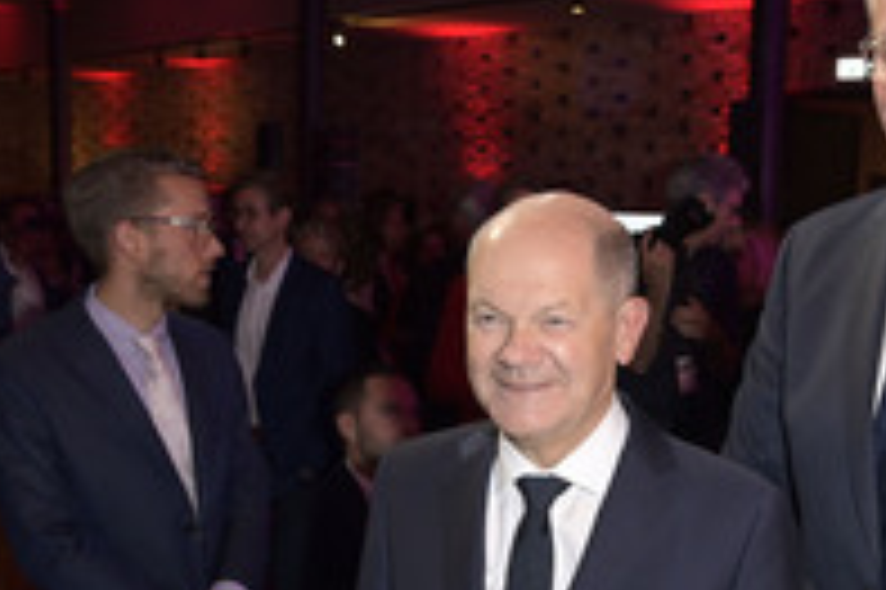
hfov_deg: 35.3
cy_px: 482
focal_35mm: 55
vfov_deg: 24.1
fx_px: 1352
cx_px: 690
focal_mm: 24
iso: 1600
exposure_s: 1/80
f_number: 5.6
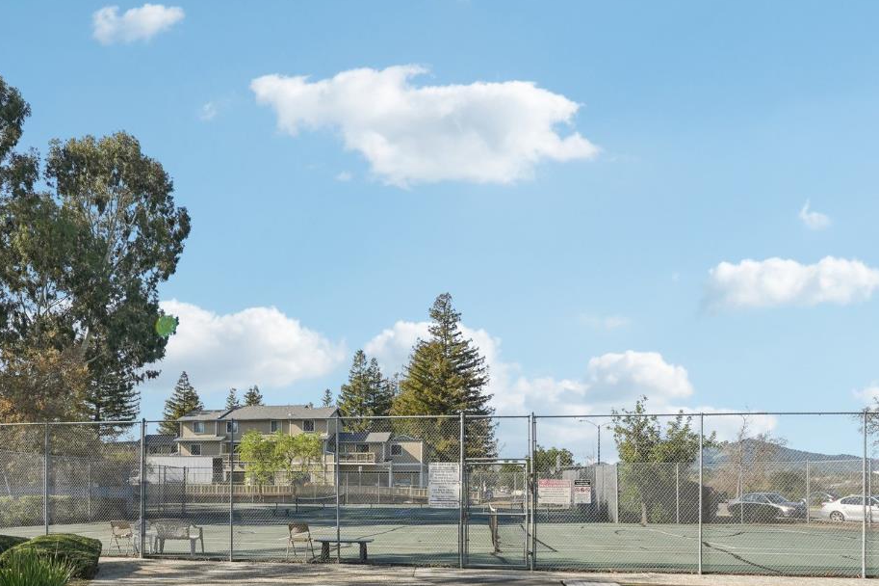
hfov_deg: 75.9
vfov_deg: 51.4
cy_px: 475
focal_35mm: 23
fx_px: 561
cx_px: 393
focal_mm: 14
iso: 640
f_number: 8
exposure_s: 1/800
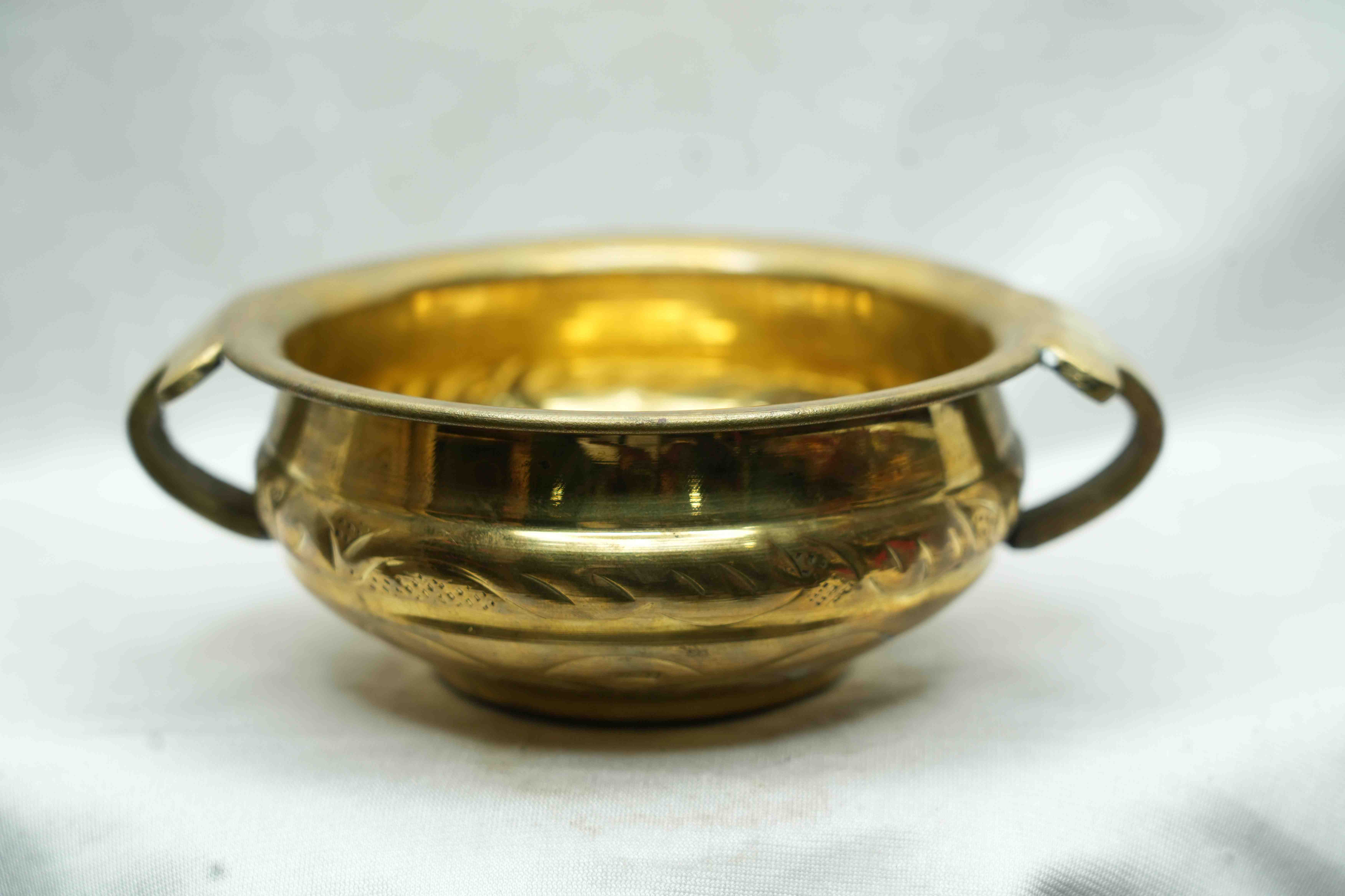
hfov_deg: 21.0
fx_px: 3624
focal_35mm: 97
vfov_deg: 14.1
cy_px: 448
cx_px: 672
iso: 400
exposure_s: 1/80
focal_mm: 97
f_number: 5.6
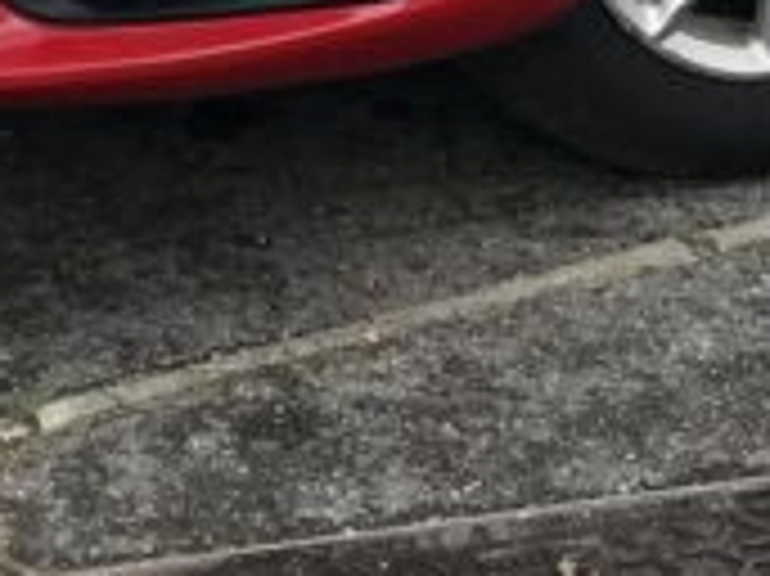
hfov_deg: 15.1
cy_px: -608
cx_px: 338
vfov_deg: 10.3
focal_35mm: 131
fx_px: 2912
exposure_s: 1/191
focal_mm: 3.99
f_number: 1.8
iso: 20
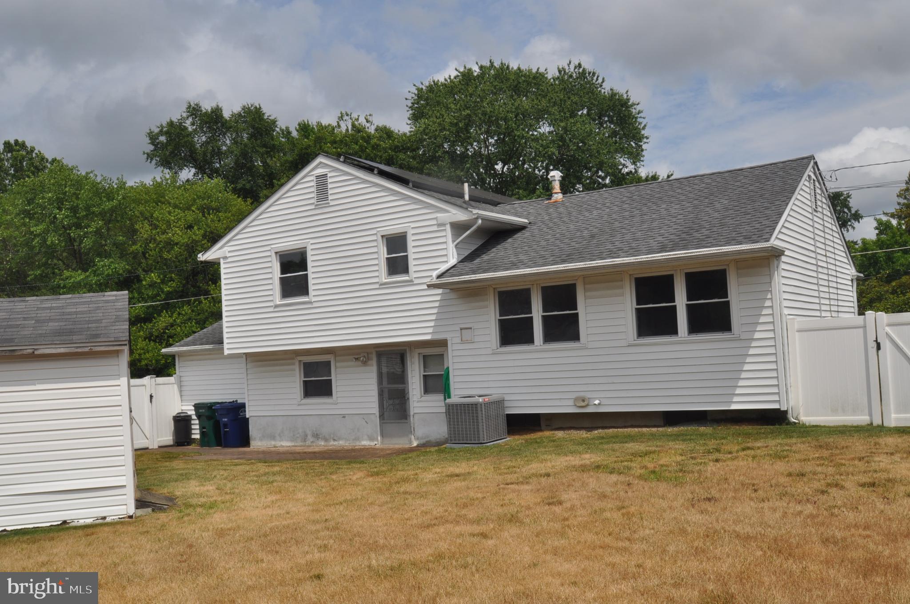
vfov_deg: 36.8
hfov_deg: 53.2
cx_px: 455
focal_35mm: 36
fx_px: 909
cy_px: 302
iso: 200
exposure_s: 1/200
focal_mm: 24
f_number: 20
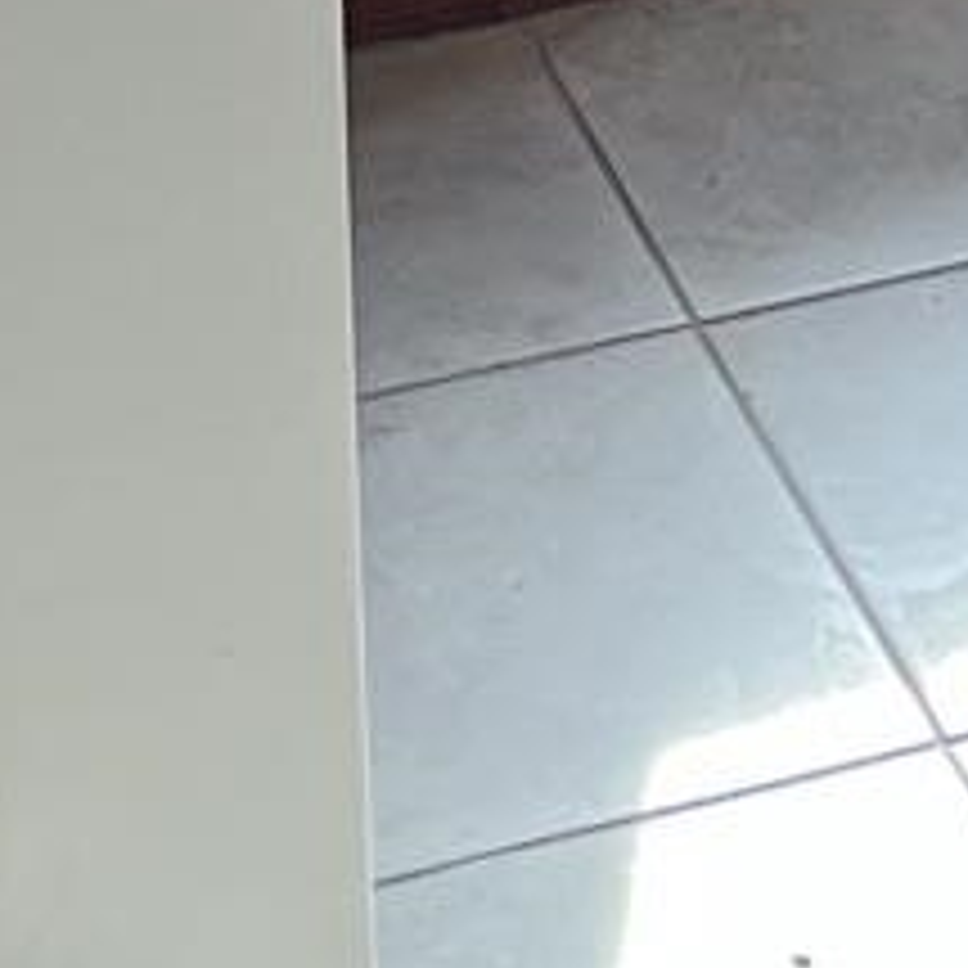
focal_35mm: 219
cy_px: -2224
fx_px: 6929
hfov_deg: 7.9
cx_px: 1387
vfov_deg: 6.9
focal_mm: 5.7
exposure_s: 1/120
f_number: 1.5
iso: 80
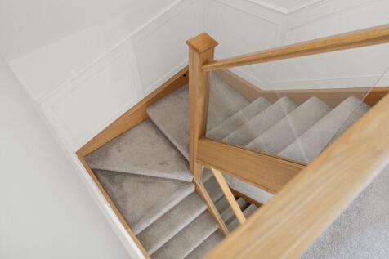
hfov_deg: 73.8
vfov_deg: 53.1
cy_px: 130
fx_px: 259
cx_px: 194
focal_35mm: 24
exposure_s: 1/30
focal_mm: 16
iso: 640
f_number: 2.8
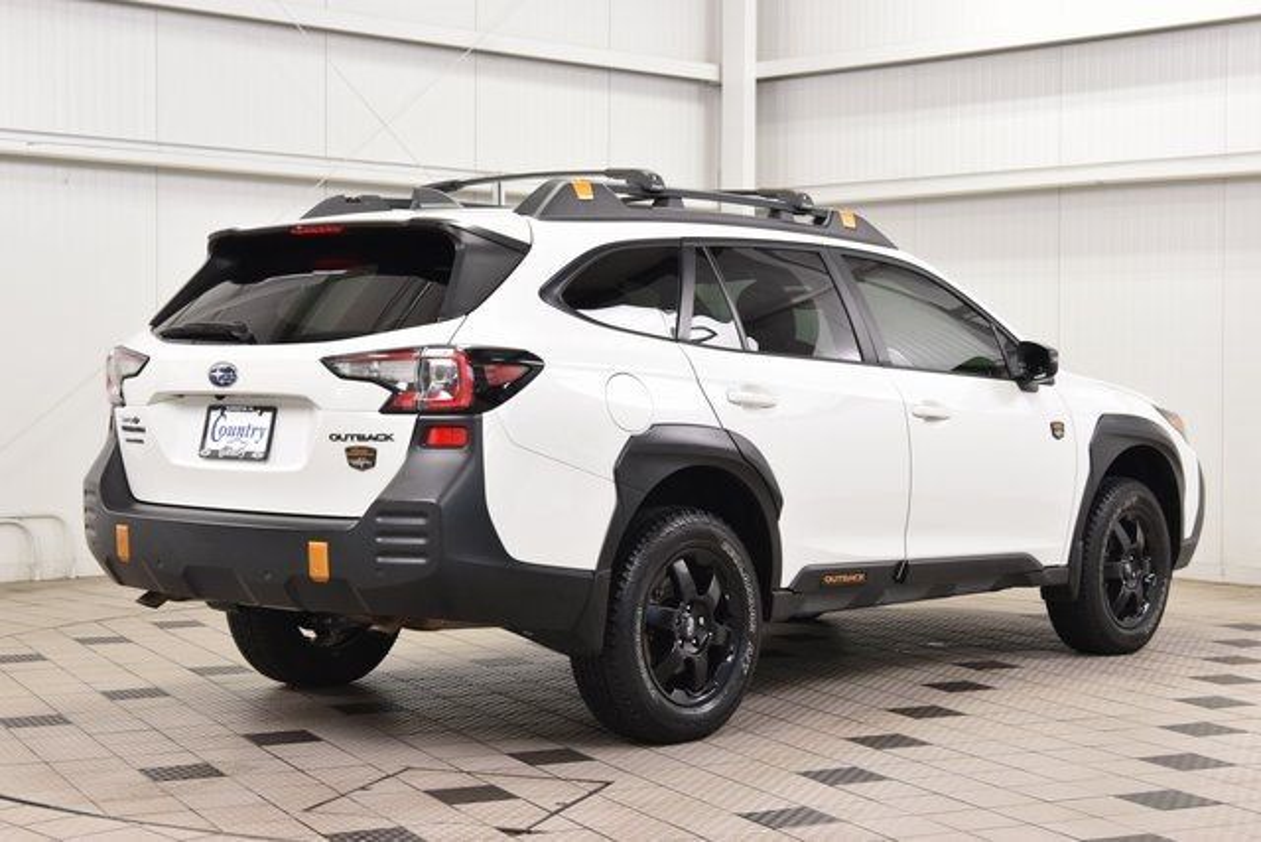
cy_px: 421
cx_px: 630
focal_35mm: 60
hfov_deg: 33.4
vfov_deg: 22.6
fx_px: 2102
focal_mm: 40
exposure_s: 1/60
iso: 1600
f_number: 8
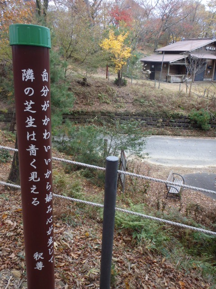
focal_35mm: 28
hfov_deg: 49.7
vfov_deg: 63.4
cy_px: 144
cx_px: 108
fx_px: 233
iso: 200
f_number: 3.9
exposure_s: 1/50
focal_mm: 5
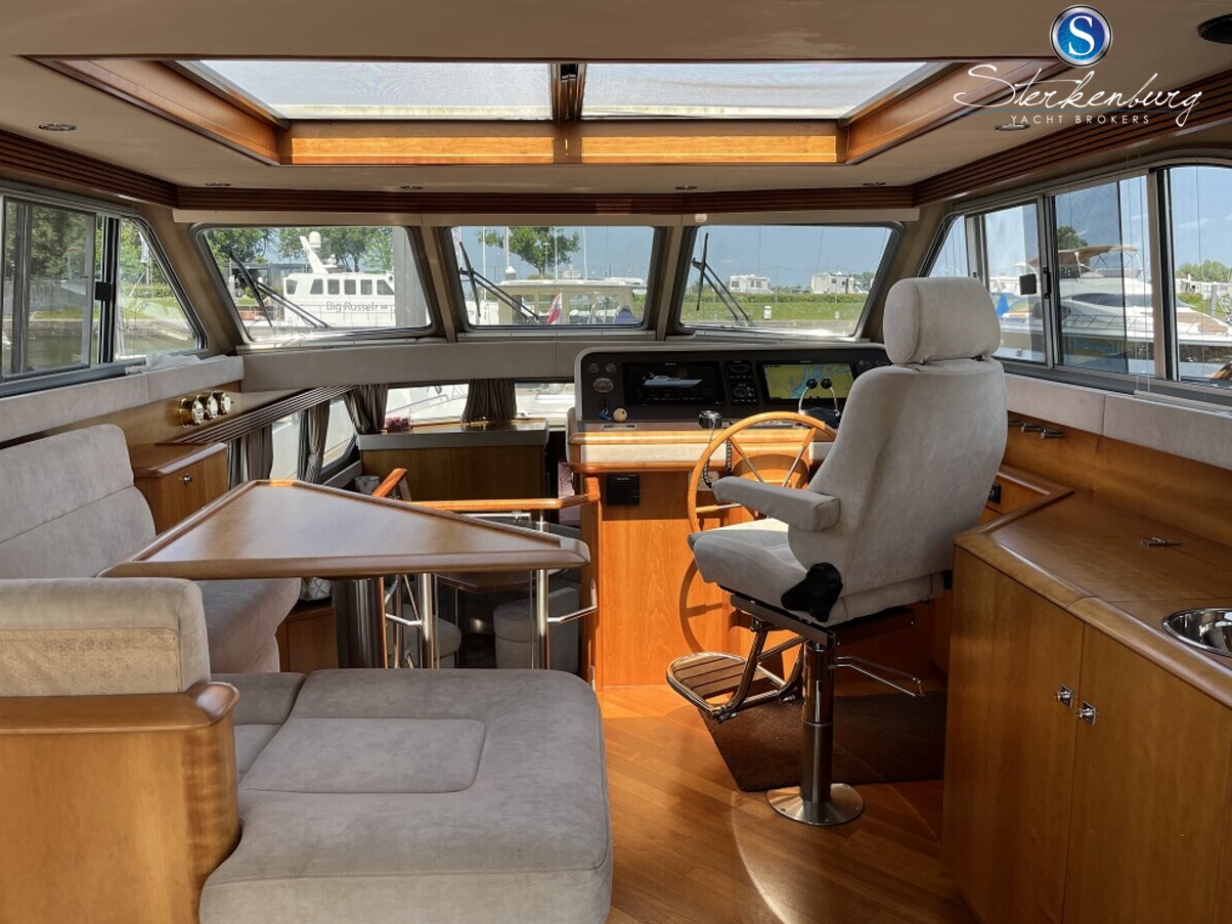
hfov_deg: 65.3
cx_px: 601
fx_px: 961
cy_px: 452
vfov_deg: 51.4
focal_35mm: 27
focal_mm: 5.1
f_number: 1.6
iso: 50
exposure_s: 1/537
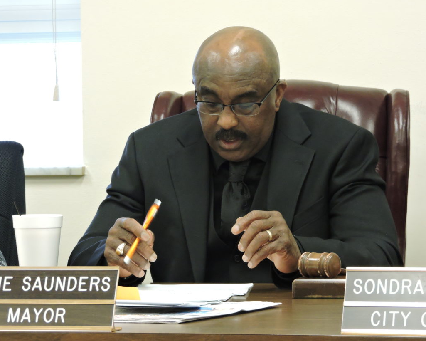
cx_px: 204
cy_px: 170
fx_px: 2244
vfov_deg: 8.7
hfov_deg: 10.8
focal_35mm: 178
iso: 800
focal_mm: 30.3
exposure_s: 1/25
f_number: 4.5
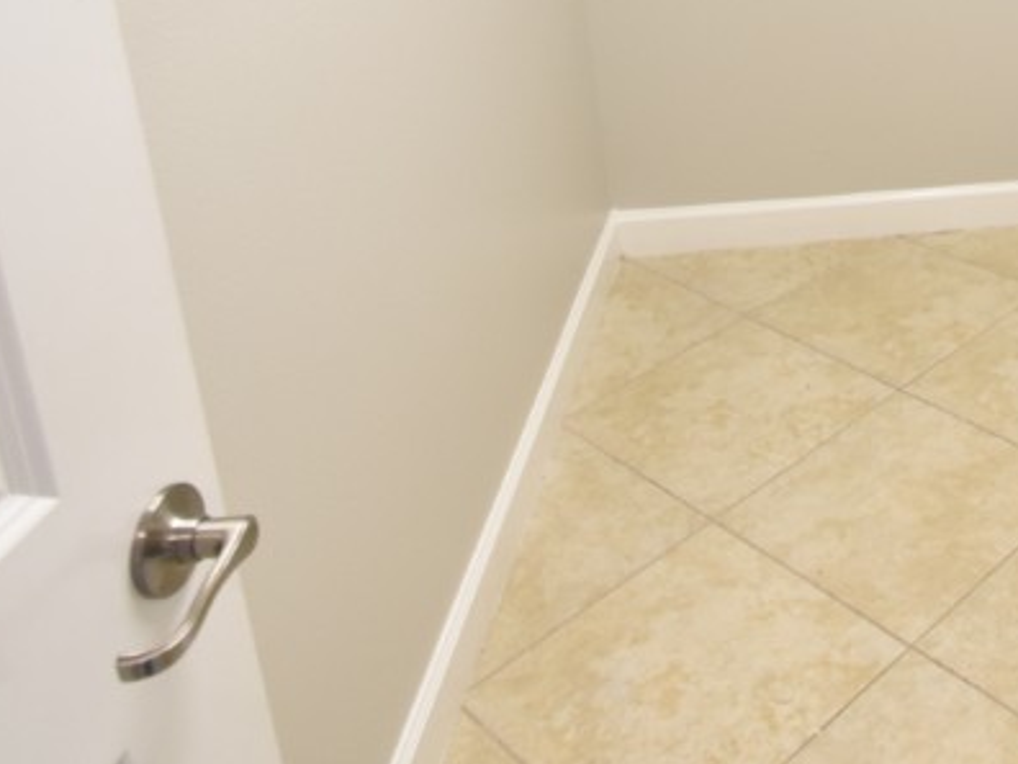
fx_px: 1235
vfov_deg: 30.9
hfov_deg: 39.2
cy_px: -59
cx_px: 1036
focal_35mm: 42
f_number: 3.5
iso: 800
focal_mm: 10
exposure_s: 1/60
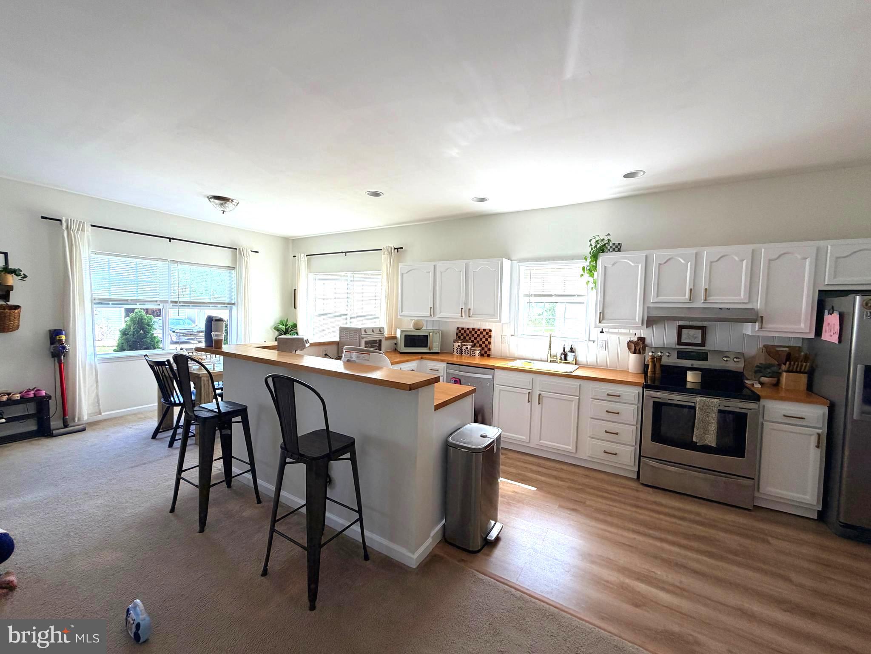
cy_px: 327
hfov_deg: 102.1
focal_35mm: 14
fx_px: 352
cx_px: 436
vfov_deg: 85.7
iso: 100
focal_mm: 2.22
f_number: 2.2
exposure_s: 1/121
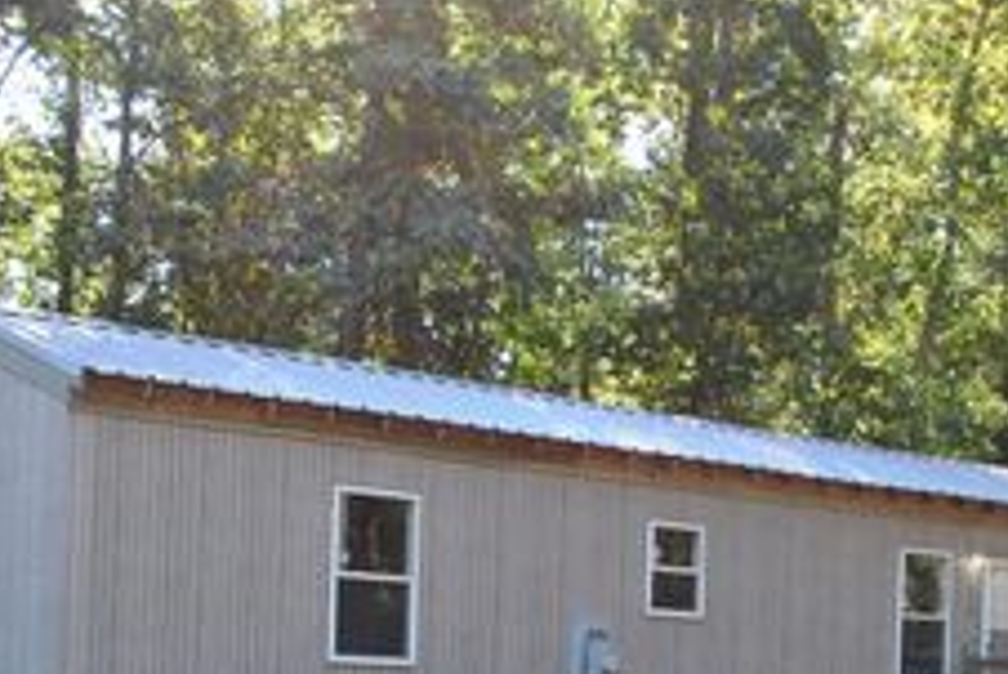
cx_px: 647
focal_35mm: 73
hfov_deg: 27.6
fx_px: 2045
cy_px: 692
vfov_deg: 18.2
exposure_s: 1/125
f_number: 5.6
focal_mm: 22
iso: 200
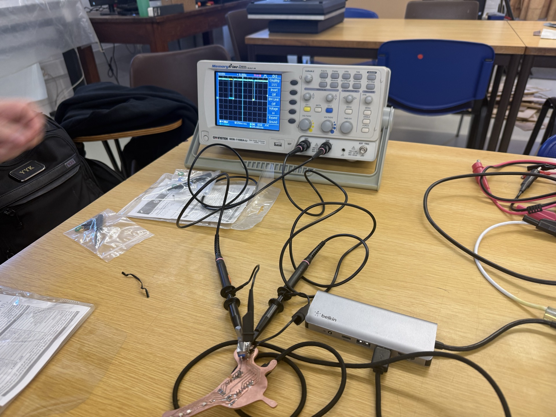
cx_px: 278
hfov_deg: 71.6
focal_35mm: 24
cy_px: 208
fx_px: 385
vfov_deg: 56.8
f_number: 1.78
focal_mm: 6.76
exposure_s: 1/50
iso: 100
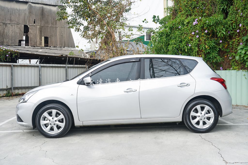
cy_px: 82
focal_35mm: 30
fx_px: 207
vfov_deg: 43.6
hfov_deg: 61.9
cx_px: 124
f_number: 8
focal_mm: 30
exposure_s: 1/160
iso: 100
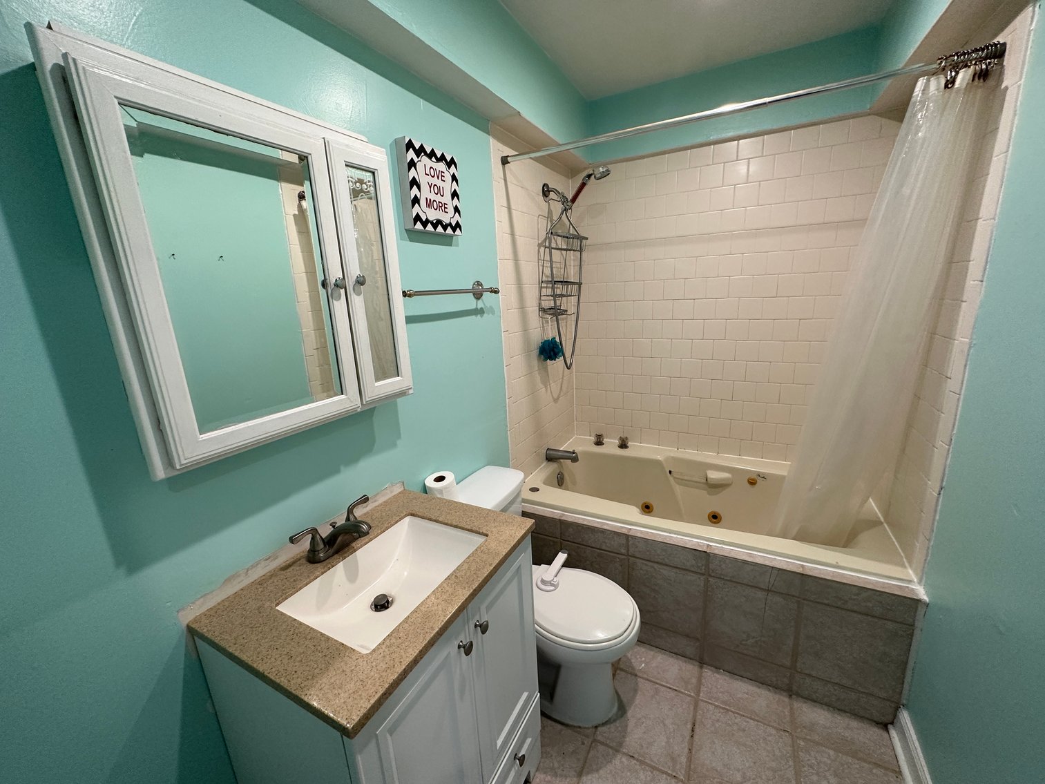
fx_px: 423
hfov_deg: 102.1
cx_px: 522
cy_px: 392
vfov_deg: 85.7
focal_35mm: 14
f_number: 2.2
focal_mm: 2.22
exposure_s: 1/120
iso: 250
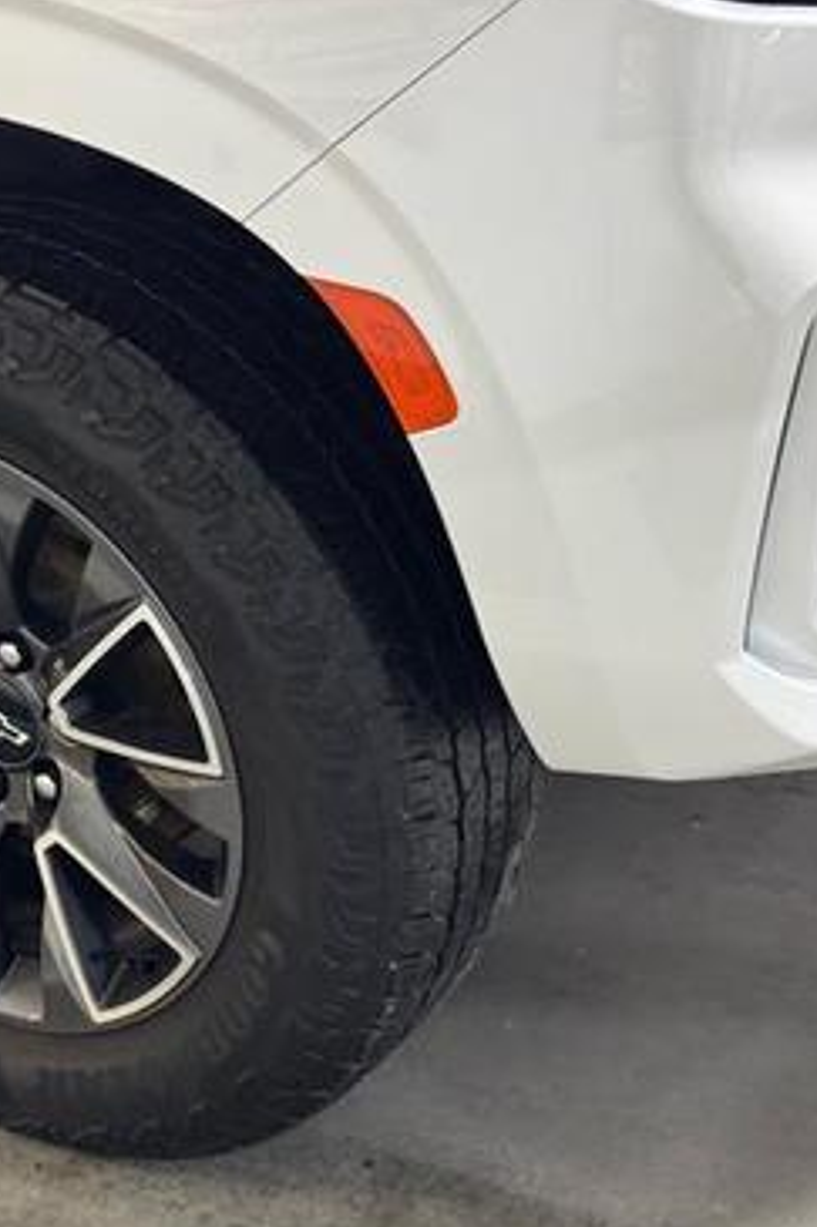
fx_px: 2351
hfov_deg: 19.3
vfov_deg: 29.3
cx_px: 67
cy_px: 615
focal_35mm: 69
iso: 320
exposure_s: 1/40
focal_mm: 6.76
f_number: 1.78
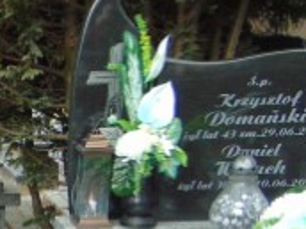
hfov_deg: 17.8
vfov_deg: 15.1
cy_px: 302
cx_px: -212
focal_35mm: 93
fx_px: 822
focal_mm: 4.5
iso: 80
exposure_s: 1/320
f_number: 3
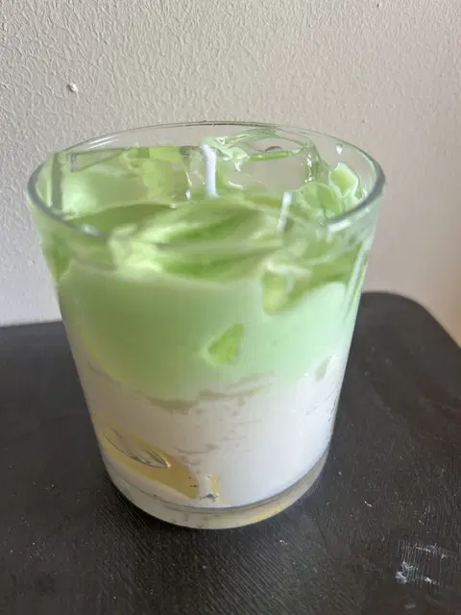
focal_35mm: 26
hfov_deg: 53.1
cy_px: 308
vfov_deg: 67.3
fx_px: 462
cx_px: 230
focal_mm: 5.7
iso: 80
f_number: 1.5
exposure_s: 1/121
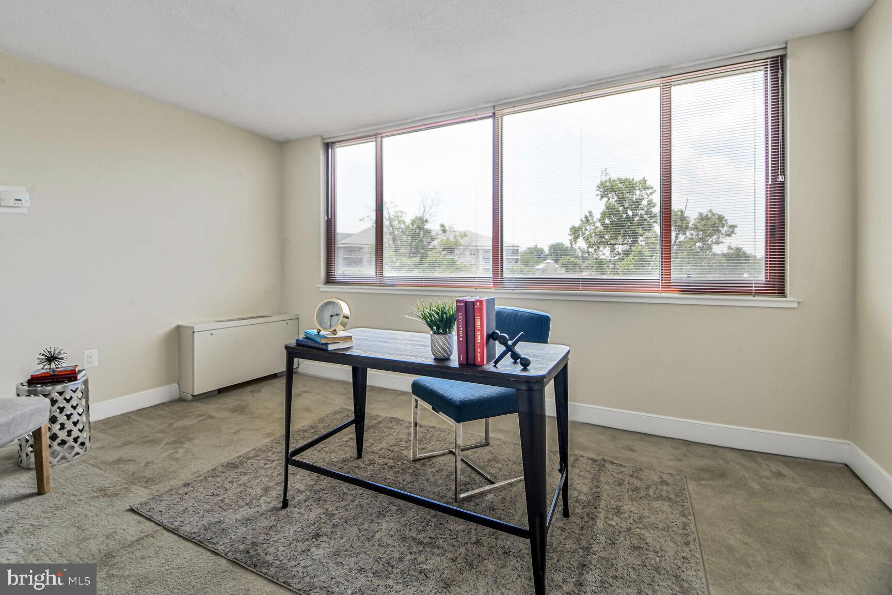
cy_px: 298
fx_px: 372
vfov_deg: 77.3
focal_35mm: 15
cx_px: 446
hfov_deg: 100.4
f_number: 18
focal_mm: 10
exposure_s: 1/3
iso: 200
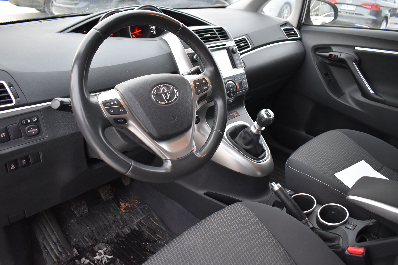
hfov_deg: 67.4
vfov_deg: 47.9
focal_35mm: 27
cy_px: 132
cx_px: 199
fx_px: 298
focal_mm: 18
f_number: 3.5
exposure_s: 1/60
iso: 800
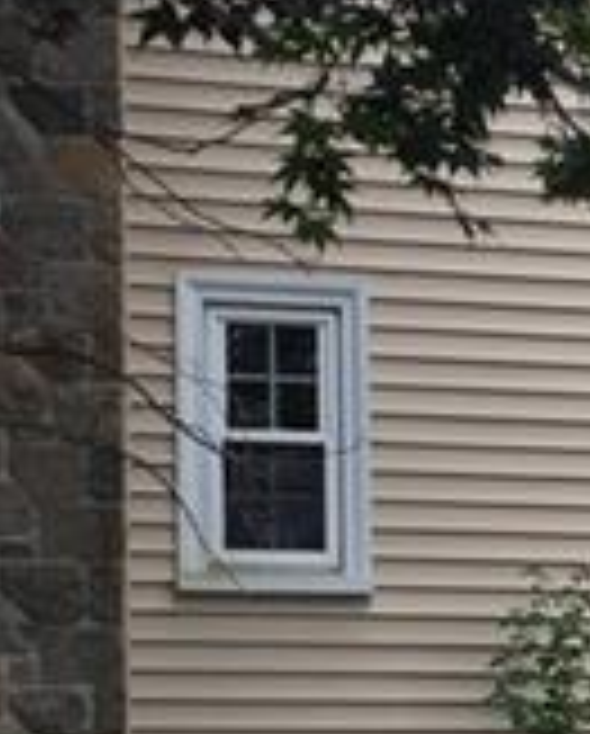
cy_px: 802
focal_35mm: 133
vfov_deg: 14.1
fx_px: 2895
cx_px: 995
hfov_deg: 11.0
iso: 40
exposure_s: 1/120
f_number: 2.2
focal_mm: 4.15
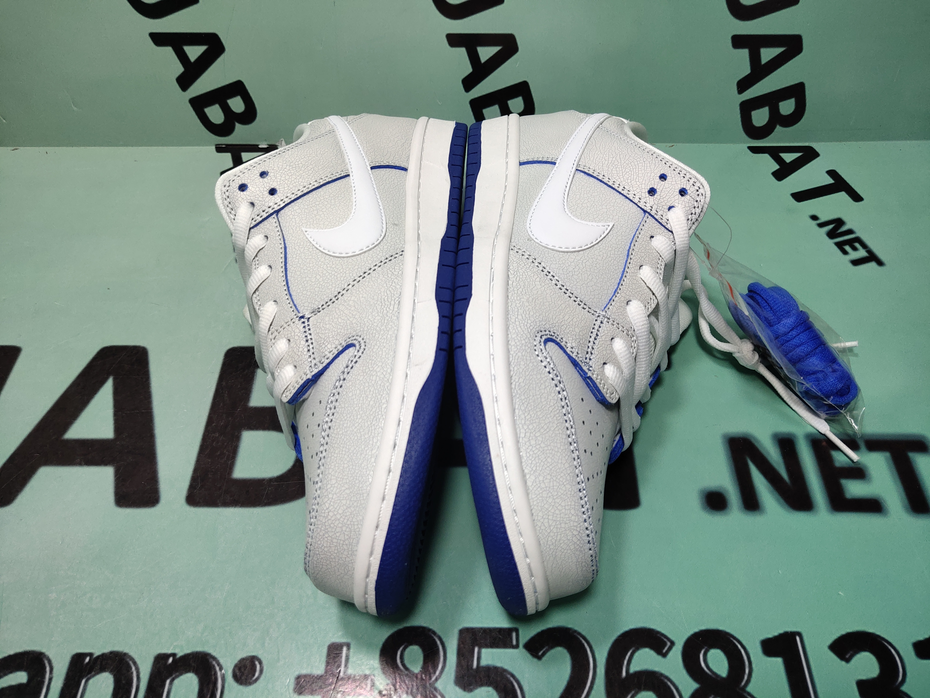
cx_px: 465
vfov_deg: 46.8
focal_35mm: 30
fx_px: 806
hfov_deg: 60.0
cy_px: 349
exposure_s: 1/100
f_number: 1.79
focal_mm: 4.35
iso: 66
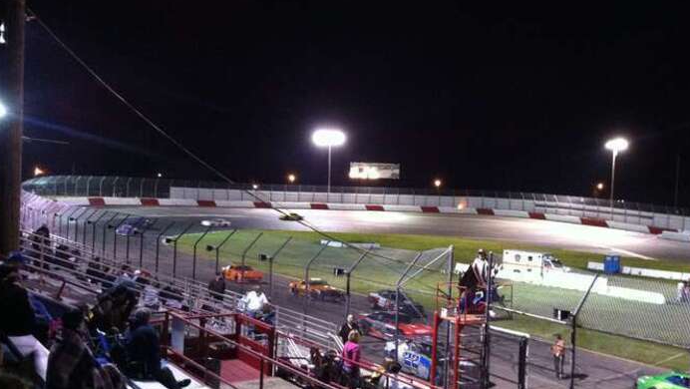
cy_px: 212
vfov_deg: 27.1
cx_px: 391
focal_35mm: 44
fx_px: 805
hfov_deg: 46.3
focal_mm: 3.85
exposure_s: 1/15
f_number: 2.8
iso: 640
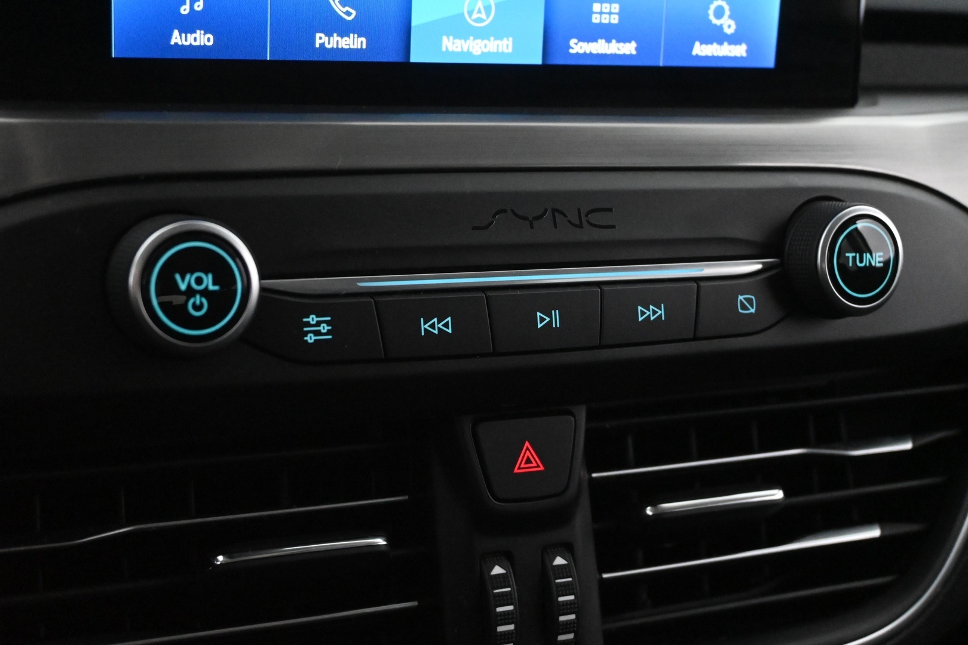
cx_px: 484
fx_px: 1452
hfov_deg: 36.9
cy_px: 322
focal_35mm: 54
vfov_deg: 25.1
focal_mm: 36
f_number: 5.3
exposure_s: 1/60
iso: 8000
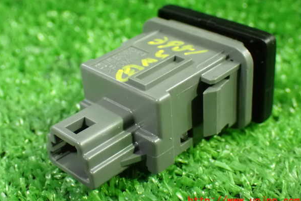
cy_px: 93
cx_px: 150
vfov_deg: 22.3
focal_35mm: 61
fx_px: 510
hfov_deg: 32.9
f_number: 3.5
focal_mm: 10.35
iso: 1600
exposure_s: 1/40
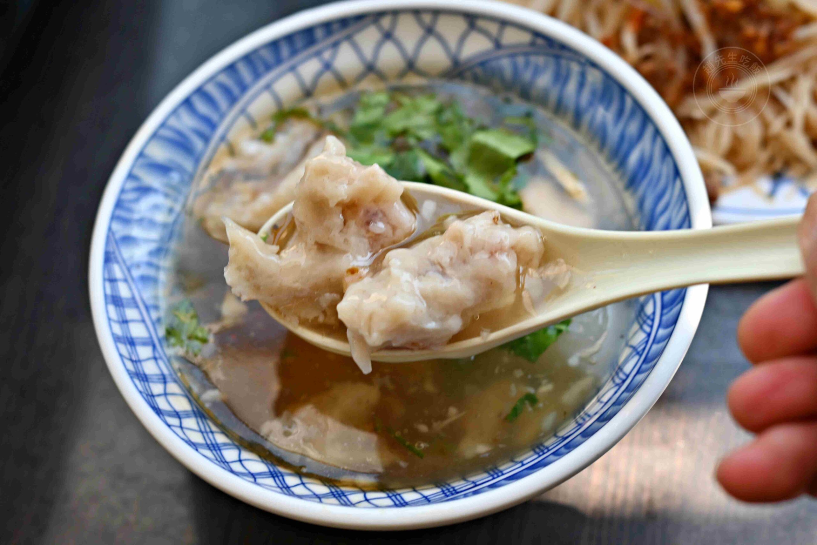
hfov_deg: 27.0
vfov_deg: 18.2
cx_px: 408
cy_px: 272
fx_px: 1702
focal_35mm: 75
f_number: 3.2
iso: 110
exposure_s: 1/200
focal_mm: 50
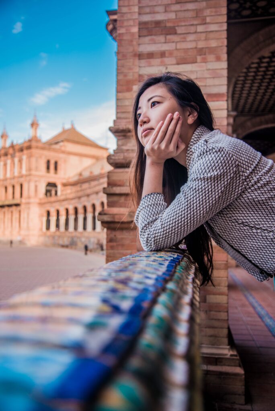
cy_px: 206
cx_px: 138
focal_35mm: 35
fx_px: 400
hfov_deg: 37.9
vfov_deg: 54.4
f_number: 4
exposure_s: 1/125
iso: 100
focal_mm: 35
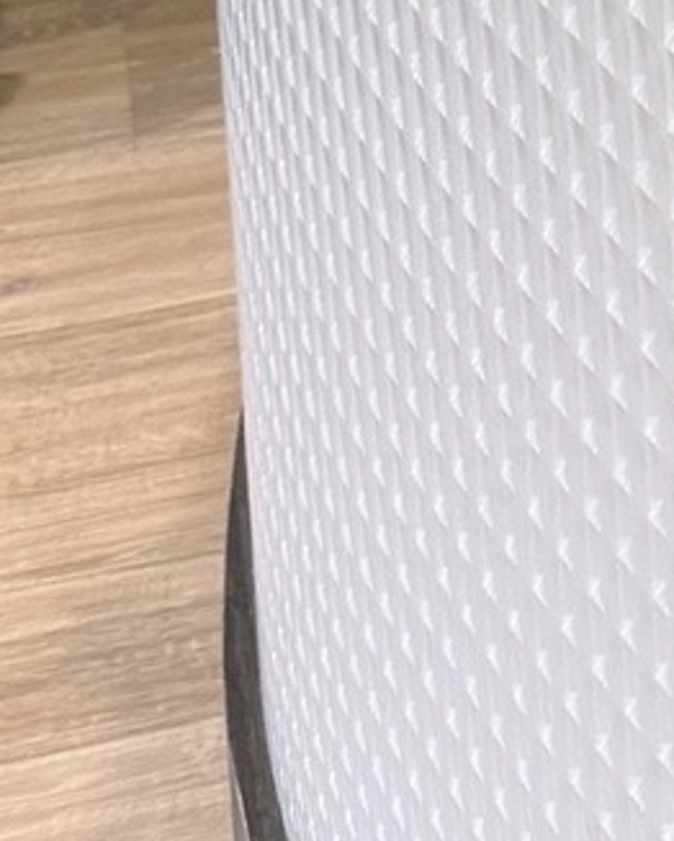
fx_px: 4110
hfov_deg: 8.1
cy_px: -1085
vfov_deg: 10.3
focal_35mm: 165
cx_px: 2007
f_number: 1.78
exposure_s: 1/60
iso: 160
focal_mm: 6.76
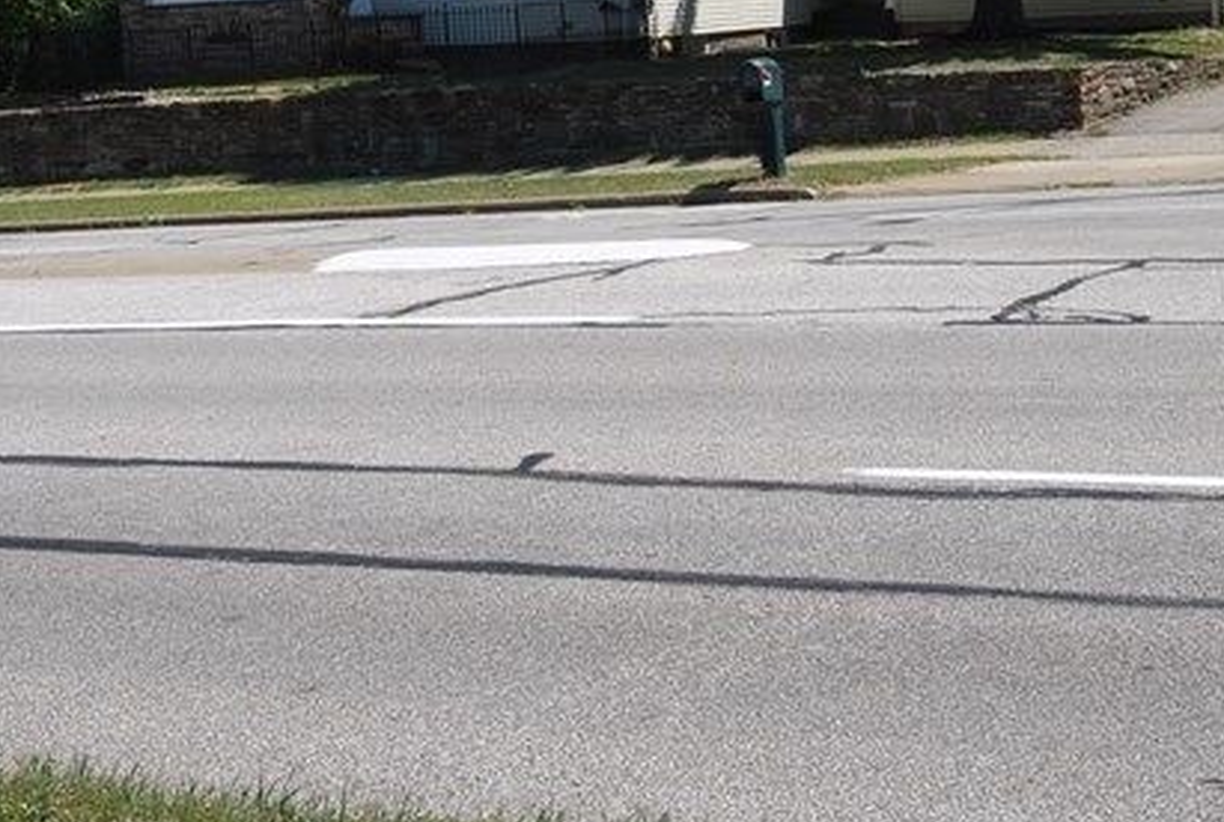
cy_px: -51
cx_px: 366
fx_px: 2692
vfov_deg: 16.9
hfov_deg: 25.4
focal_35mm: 79
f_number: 8
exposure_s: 1/250
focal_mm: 20
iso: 100
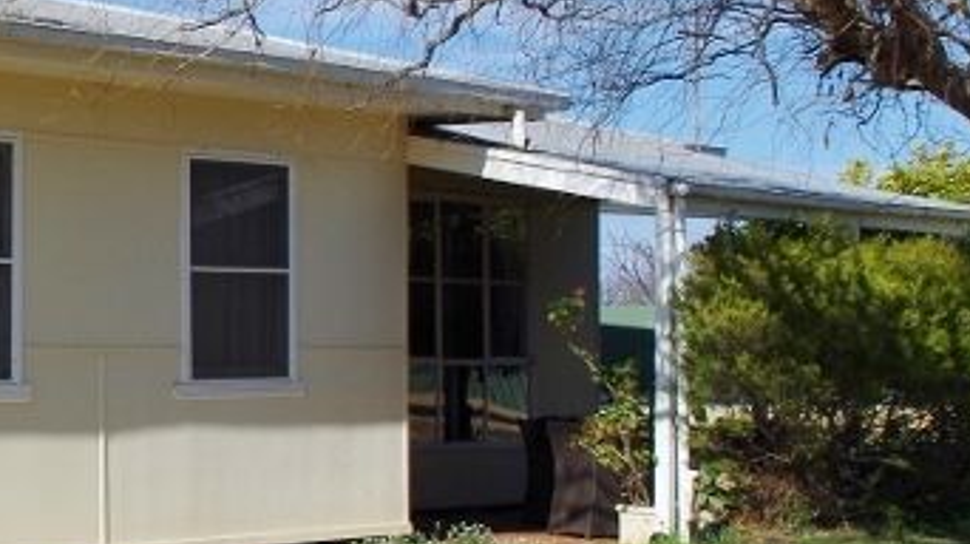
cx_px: -187
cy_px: 317
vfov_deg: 12.5
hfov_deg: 20.6
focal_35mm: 97
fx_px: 2494
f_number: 8
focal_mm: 21
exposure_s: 1/320
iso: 100
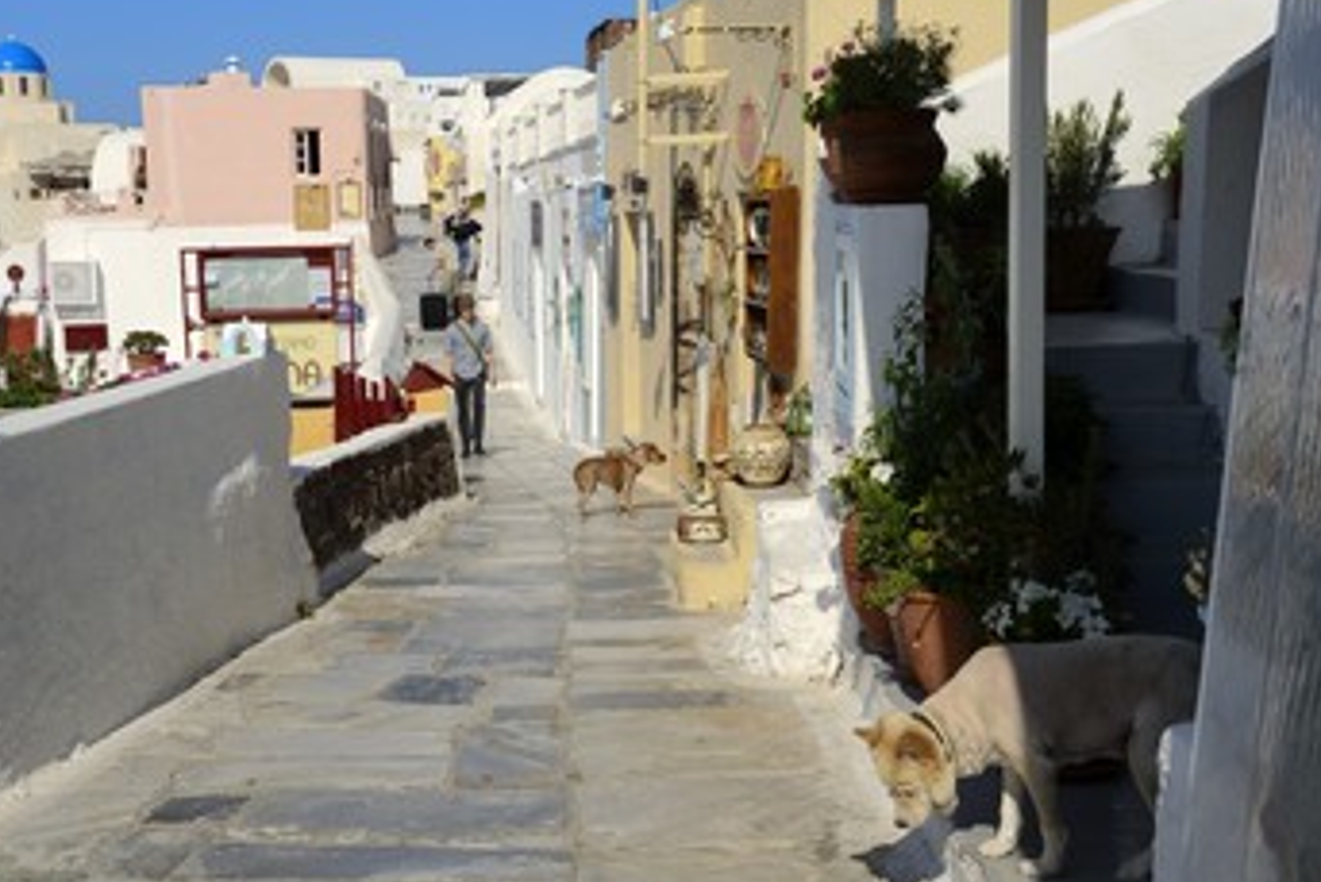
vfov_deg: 27.5
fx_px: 1799
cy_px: 481
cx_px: 562
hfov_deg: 40.2
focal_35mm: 49
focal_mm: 40
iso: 100
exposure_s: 1/250
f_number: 11
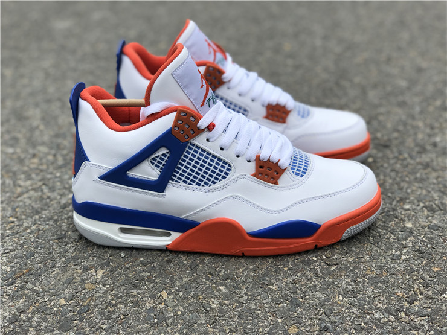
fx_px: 671
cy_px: 168
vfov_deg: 28.0
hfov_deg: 36.8
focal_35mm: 52
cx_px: 224
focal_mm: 6
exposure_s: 1/1453
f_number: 2.4
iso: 16
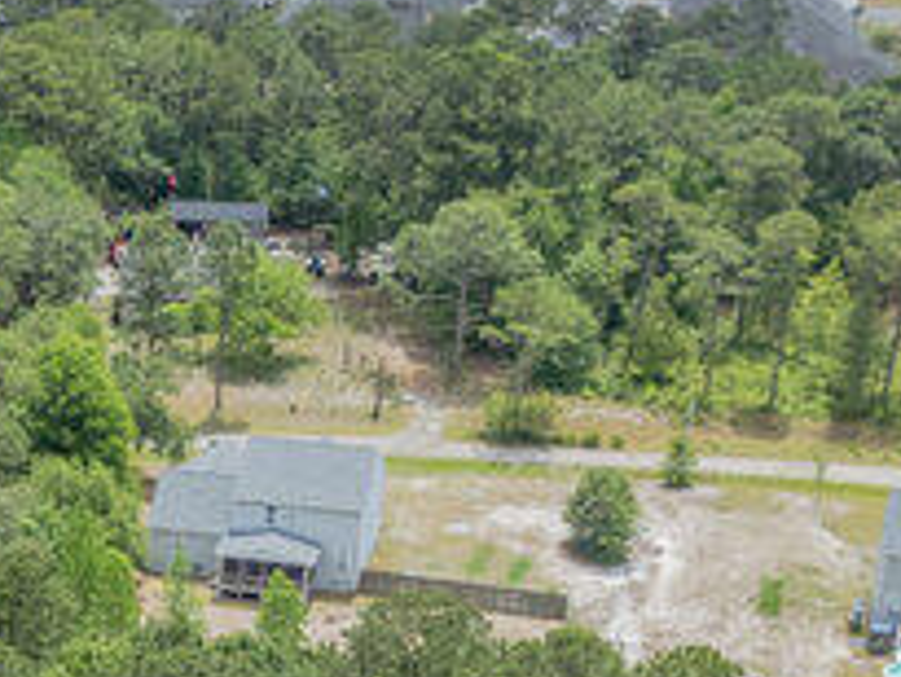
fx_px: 3047
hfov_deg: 16.0
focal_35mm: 117
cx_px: -259
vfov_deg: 12.4
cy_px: 769
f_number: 1.7
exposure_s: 1/2500
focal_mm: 6.72
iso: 200
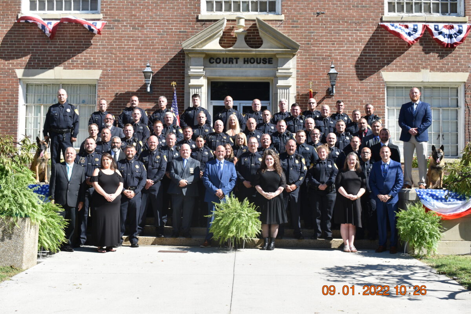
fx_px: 608
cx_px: 236
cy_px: 157
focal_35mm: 46
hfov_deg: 42.3
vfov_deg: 28.9
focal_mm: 31
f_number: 8
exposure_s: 1/250
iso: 160
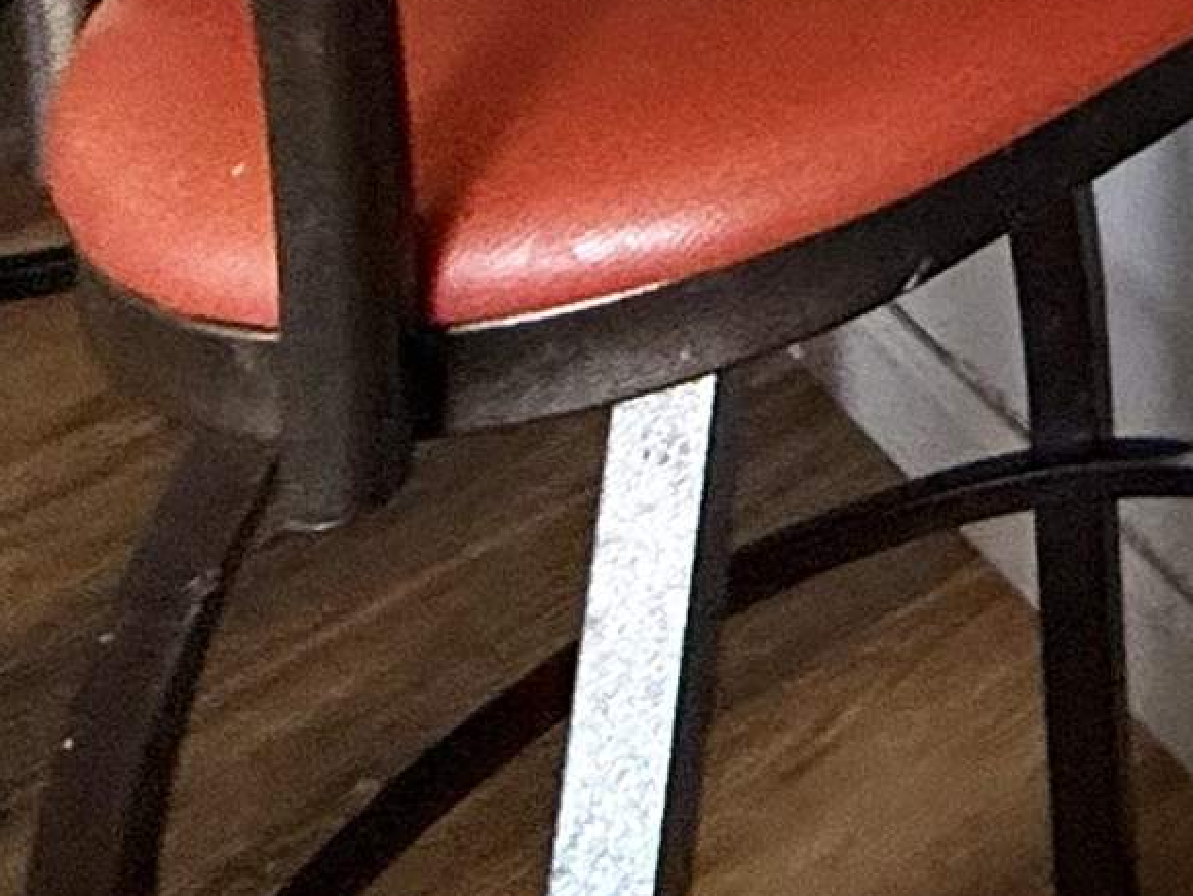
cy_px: -1379
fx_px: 2551
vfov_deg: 13.3
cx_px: 2326
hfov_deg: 18.4
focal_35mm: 74
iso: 200
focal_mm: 2.22
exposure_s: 1/60
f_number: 2.2
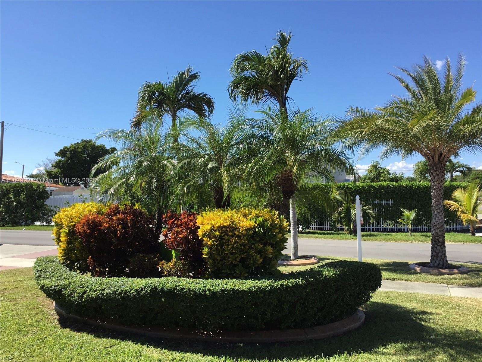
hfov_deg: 58.4
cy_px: 181
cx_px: 241
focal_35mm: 31
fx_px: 432
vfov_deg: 45.4
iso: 25
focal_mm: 3.3
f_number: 2.4
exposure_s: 1/806
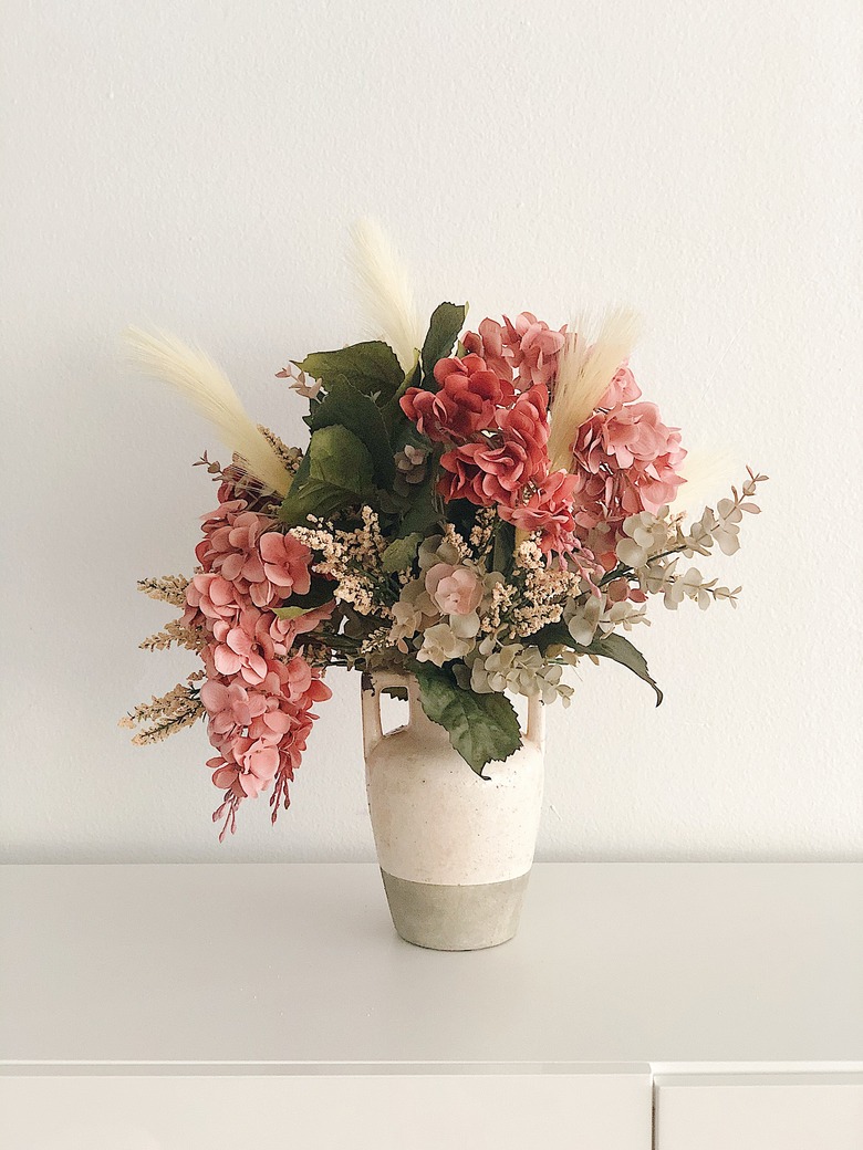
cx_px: 432
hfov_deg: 28.0
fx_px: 1729
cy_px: 575
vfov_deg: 36.8
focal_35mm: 52
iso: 160
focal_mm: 6
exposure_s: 1/11
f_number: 2.4
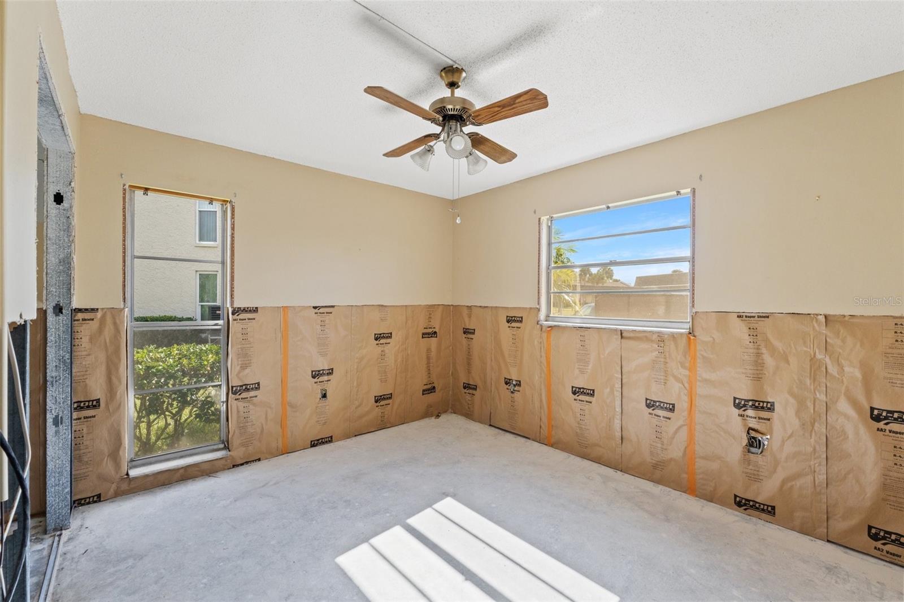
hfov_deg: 97.6
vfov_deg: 74.6
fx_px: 395
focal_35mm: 16
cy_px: 301
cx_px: 452
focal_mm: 10.5
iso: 400
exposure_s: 1/60
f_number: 8
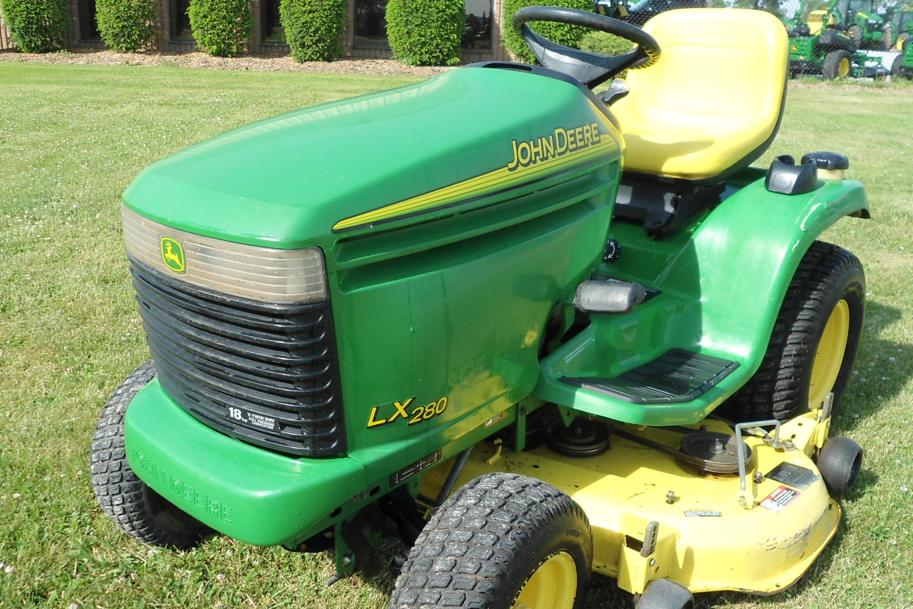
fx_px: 913
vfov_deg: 36.8
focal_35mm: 36
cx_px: 465
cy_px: 356
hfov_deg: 53.1
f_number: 2.8
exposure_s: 1/640
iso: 80
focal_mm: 4.7
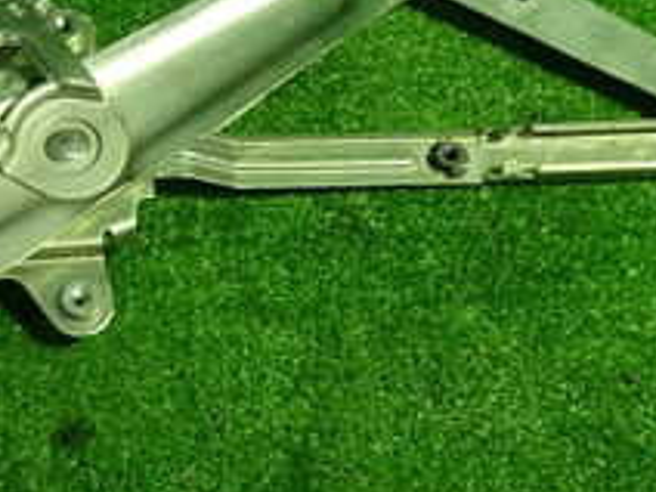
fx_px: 1611
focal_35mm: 85
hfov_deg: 22.9
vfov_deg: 17.3
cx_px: 232
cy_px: 114
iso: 200
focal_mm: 5.4
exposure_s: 1/40
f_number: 2.3
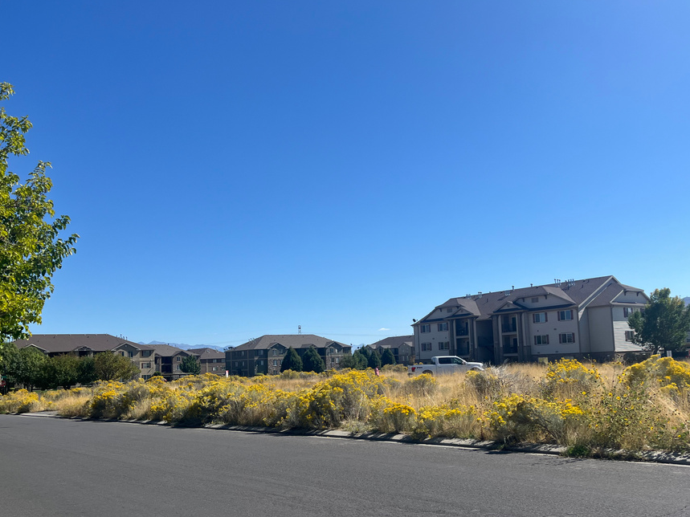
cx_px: 374
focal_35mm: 31
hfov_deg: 58.3
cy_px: 300
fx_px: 618
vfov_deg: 45.3
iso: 50
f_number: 1.6
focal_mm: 5.1
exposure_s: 1/4651
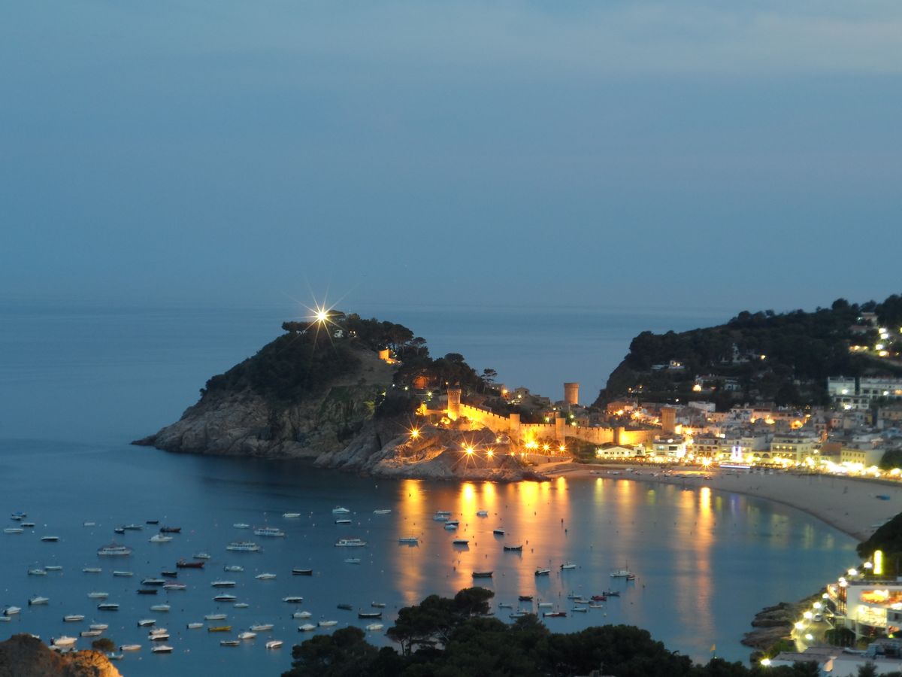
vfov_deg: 14.2
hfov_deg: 18.9
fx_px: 2710
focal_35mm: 104
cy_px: 338
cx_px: 451
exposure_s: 4
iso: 100
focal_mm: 17
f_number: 5.1
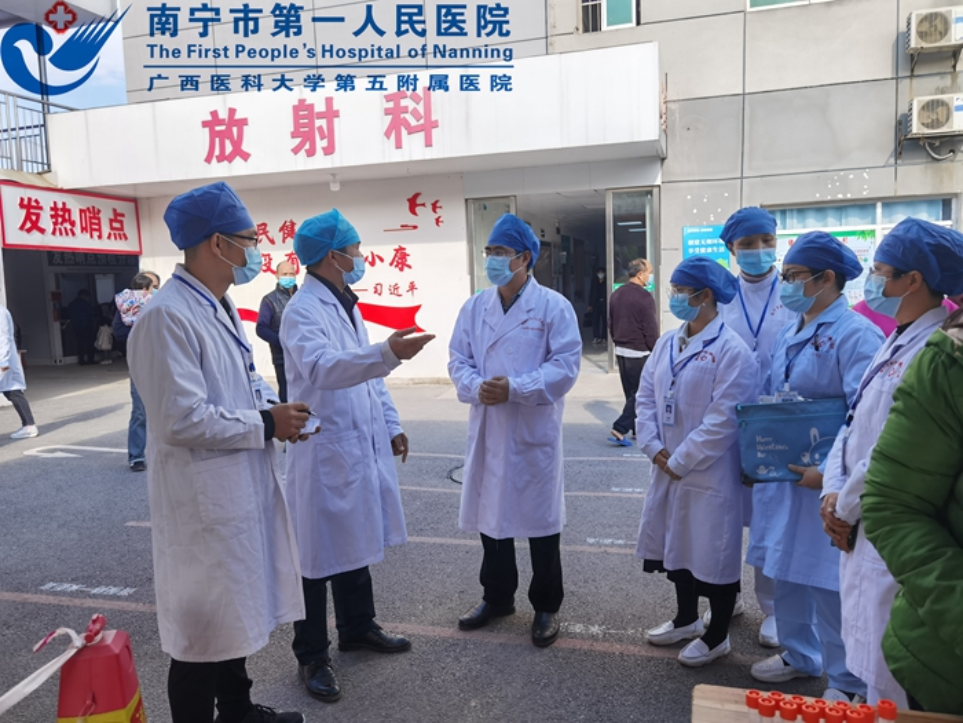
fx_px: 751
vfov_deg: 51.4
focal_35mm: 27
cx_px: 482
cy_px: 362
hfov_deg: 65.3
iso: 50
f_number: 1.9
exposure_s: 1/1536
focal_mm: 6.71
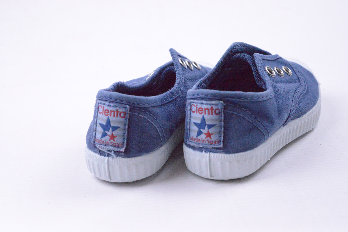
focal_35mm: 60
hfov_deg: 33.4
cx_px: 174
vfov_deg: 22.6
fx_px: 580
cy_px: 116
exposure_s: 1/4000
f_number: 10
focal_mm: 60
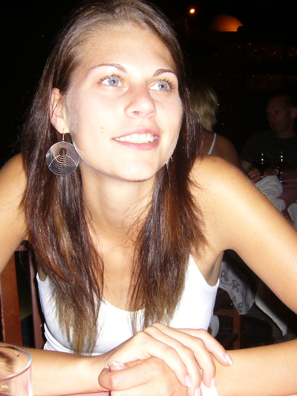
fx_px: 401
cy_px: 198
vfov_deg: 52.6
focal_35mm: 35
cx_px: 148
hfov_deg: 40.7
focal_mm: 5.8
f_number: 2.8
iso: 100
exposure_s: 1/60
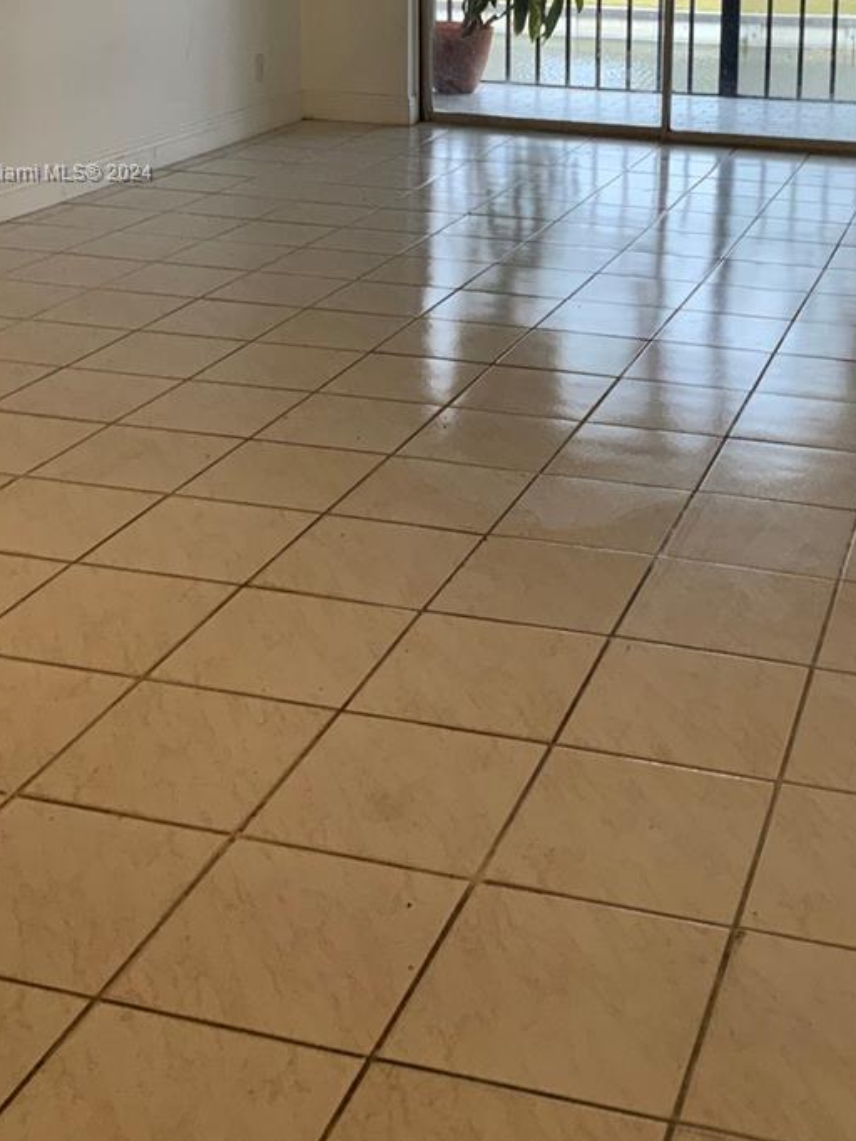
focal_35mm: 51
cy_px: 174
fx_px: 1680
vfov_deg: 35.8
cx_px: 599
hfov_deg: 28.3
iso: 64
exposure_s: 1/60
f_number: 1.8
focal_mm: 3
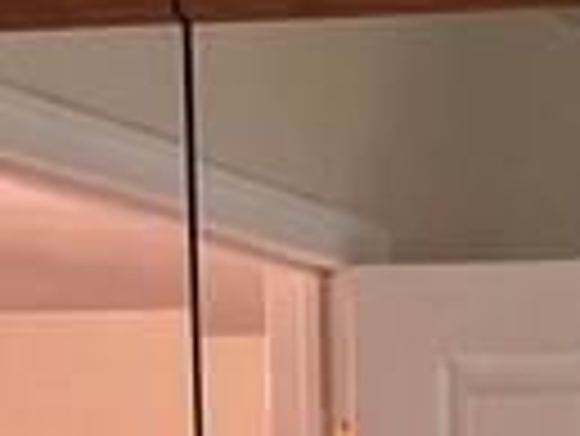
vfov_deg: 6.4
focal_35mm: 206
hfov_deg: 9.0
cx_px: 1221
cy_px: 1486
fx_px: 3455
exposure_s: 1/60
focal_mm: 5.1
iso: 80
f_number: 1.6
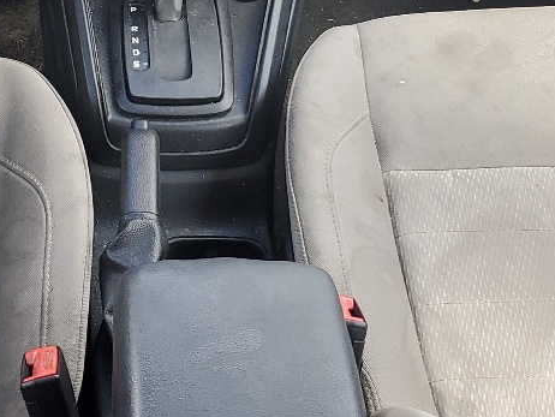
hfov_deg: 21.6
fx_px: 1444
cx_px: 141
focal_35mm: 90
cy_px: -32
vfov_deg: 16.0
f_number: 1.5
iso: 50
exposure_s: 1/120
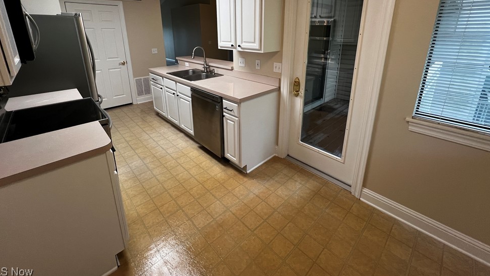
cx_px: 242
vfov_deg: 68.2
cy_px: 88
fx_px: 195
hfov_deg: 103.0
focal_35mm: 15
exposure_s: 1/120
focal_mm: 1.57
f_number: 1.8
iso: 160
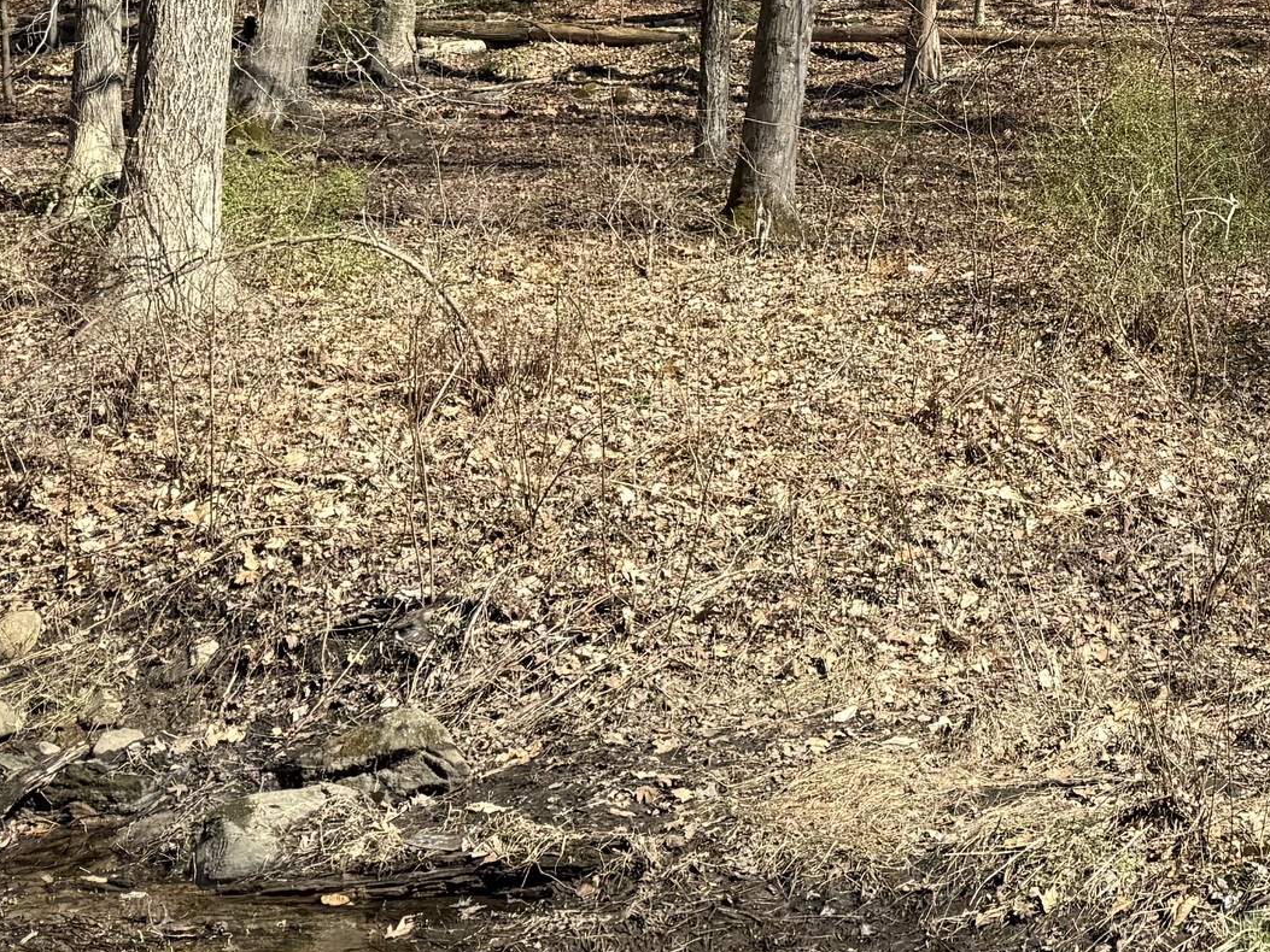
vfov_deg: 19.1
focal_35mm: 70
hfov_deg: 25.1
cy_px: -353
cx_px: 1517
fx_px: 2568
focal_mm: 6.76
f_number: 1.78
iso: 80
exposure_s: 1/1689
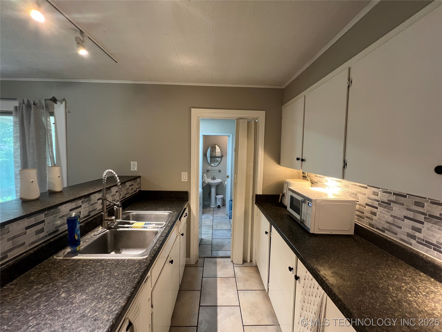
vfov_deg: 89.9
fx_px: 166
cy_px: 166
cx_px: 221
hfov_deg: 106.2
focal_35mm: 13
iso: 250
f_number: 1.8
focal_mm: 1.57
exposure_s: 1/60
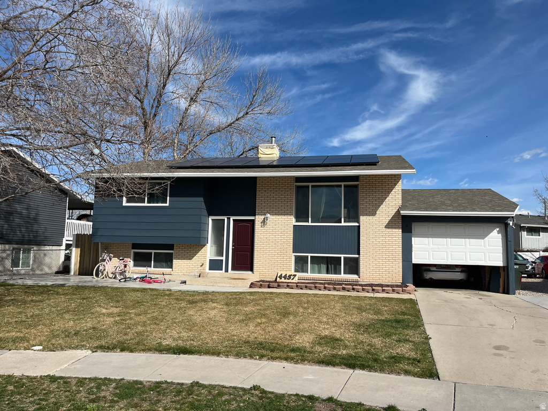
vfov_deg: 53.1
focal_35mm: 26
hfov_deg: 67.3
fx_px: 412
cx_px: 274
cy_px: 206
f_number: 1.6
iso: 50
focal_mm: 5.1
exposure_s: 1/5319
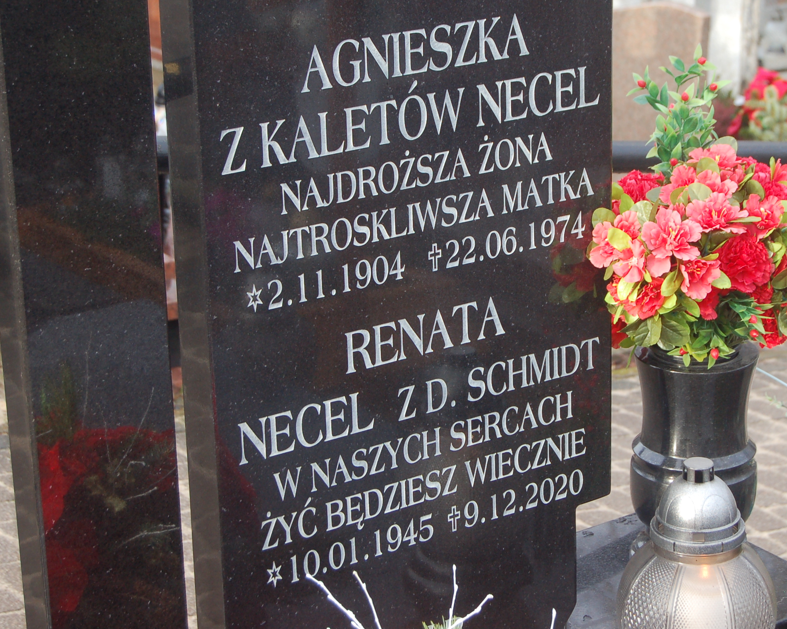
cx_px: 482
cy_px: 265
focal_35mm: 88
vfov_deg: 17.5
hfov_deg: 21.7
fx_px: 2050
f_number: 5.6
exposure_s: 1/125
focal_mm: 42
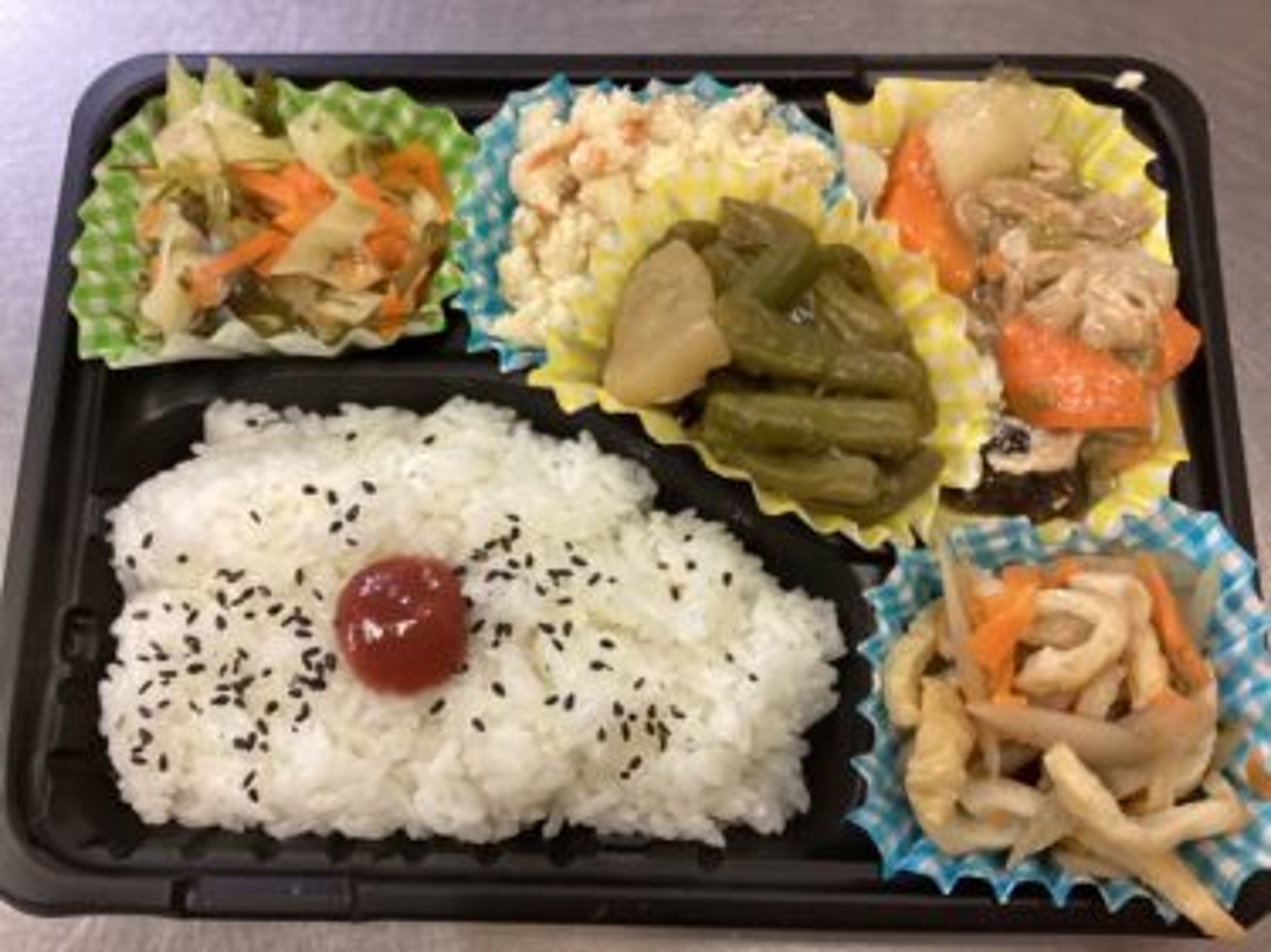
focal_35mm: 31
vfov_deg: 45.4
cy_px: 476
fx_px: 1138
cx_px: 636
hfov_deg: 58.4
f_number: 2.4
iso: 250
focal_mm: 3.3
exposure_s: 1/60
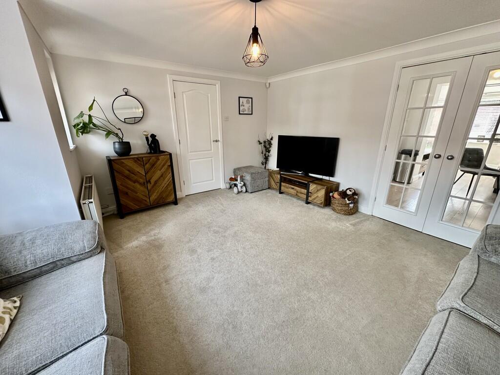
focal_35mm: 14
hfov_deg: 102.1
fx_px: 202
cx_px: 250
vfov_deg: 85.7
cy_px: 188
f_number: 2.2
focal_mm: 2.22
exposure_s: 1/99
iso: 200
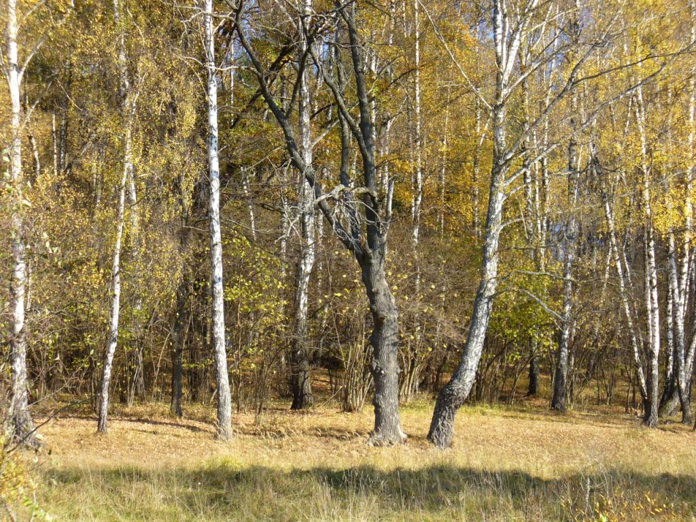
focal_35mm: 111
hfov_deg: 17.7
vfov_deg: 13.3
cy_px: 261
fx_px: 2232
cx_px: 348
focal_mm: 18.3
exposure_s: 1/320
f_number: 3.6
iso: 80
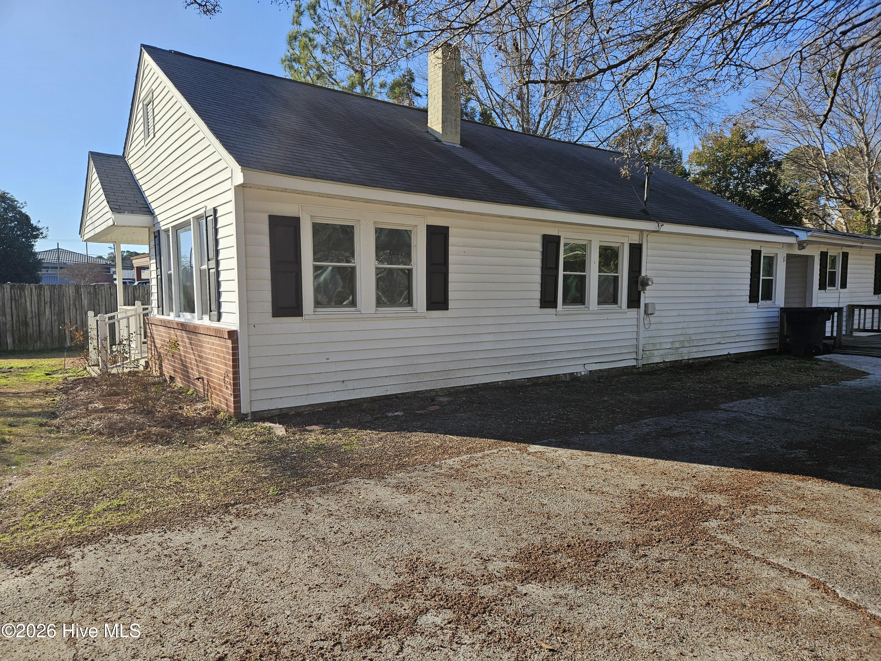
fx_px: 585
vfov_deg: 58.9
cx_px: 440
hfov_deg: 73.9
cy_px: 330
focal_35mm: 23
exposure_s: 1/1461
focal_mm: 5.4
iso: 32
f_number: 1.8
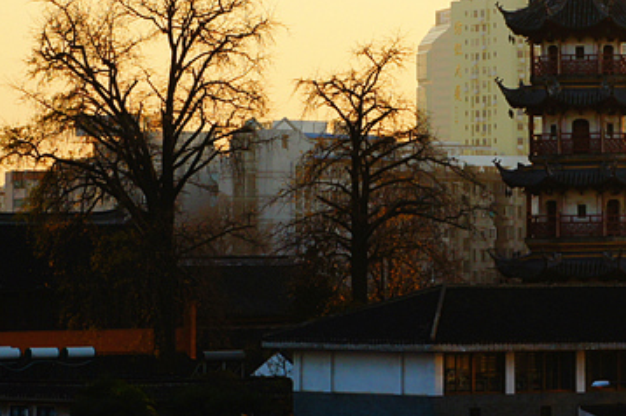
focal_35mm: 230
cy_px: -39
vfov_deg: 5.9
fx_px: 4003
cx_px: 348
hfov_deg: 8.9
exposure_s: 1/200
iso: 200
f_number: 8
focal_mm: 55
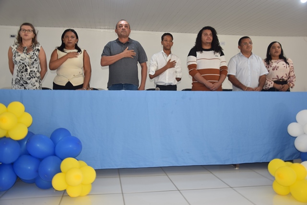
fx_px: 281
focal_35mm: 33
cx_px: 154
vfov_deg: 40.0
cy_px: 102
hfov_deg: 57.2
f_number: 3.8
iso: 100
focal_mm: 22
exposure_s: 1/15
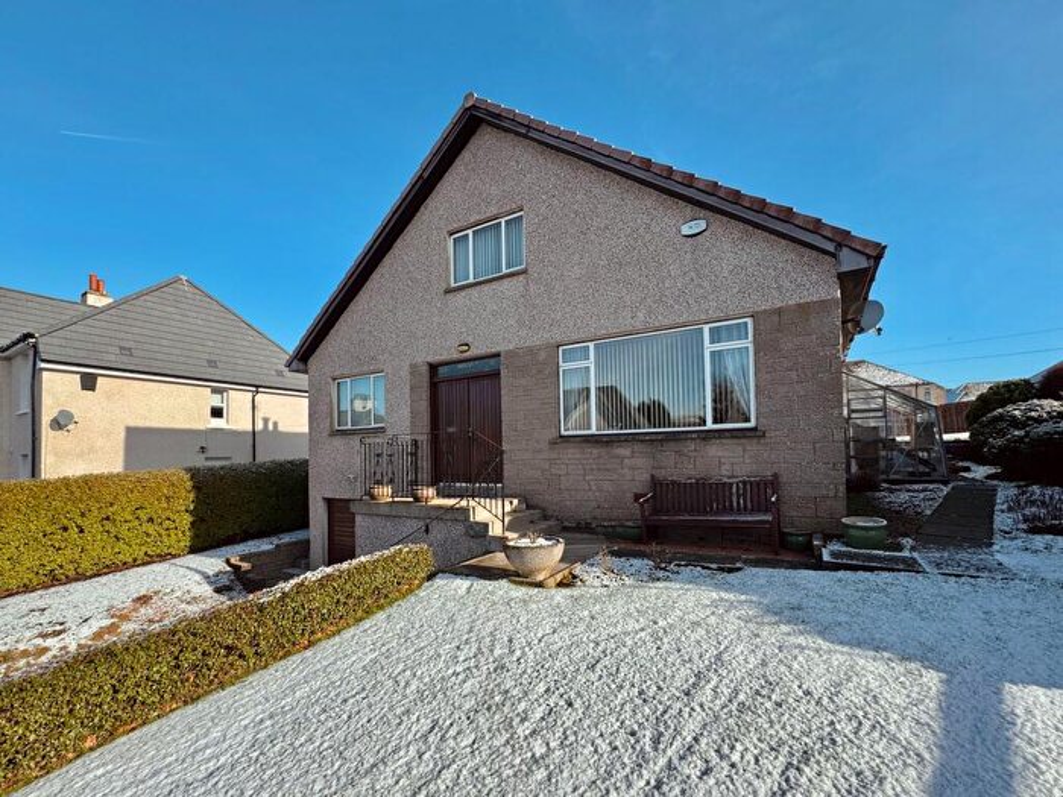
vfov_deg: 85.7
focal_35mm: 14
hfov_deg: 102.1
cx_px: 532
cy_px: 398
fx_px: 430
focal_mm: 2.22
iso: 40
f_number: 2.2
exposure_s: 1/879
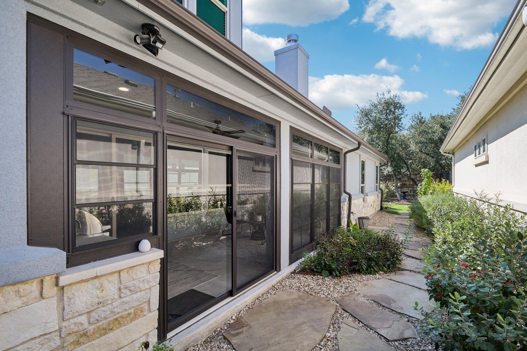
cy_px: 176
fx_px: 220
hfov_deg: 100.4
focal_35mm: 15
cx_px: 264
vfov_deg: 77.3
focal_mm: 10
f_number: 8
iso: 400
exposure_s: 1/200
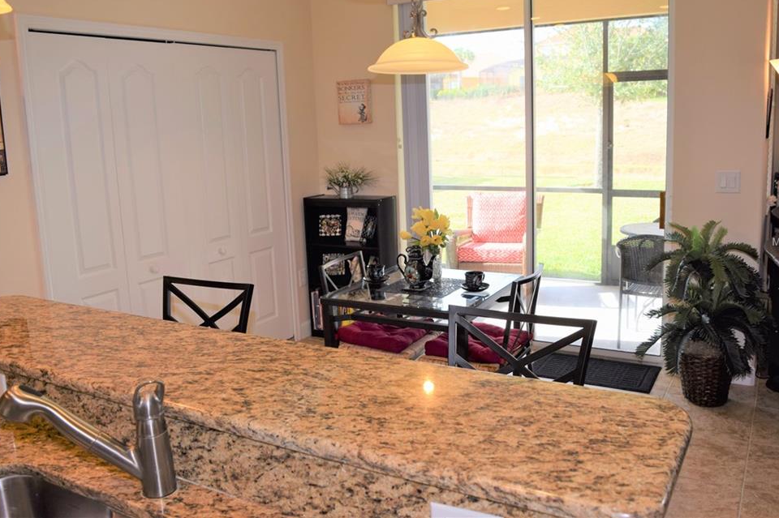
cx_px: 403
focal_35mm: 32
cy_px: 242
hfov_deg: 58.7
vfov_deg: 41.1
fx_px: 692
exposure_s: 1/125
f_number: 5.6
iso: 250
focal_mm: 20
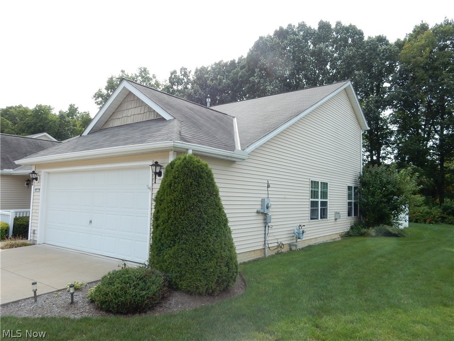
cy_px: 170
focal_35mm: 25
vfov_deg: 54.9
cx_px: 227
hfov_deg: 69.4
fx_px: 328
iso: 125
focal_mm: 4.5
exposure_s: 1/800
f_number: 3.7
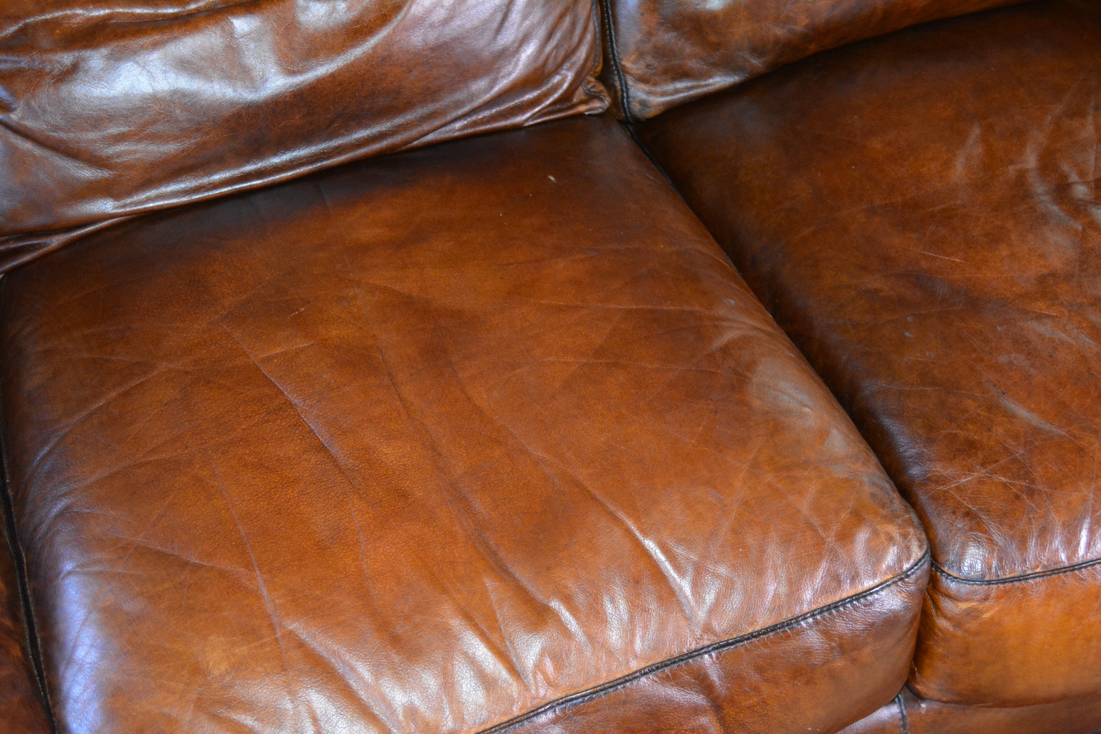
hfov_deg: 42.3
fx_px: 1422
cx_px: 550
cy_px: 367
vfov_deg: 28.9
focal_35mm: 46
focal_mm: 31
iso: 3200
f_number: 4.2
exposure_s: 1/60
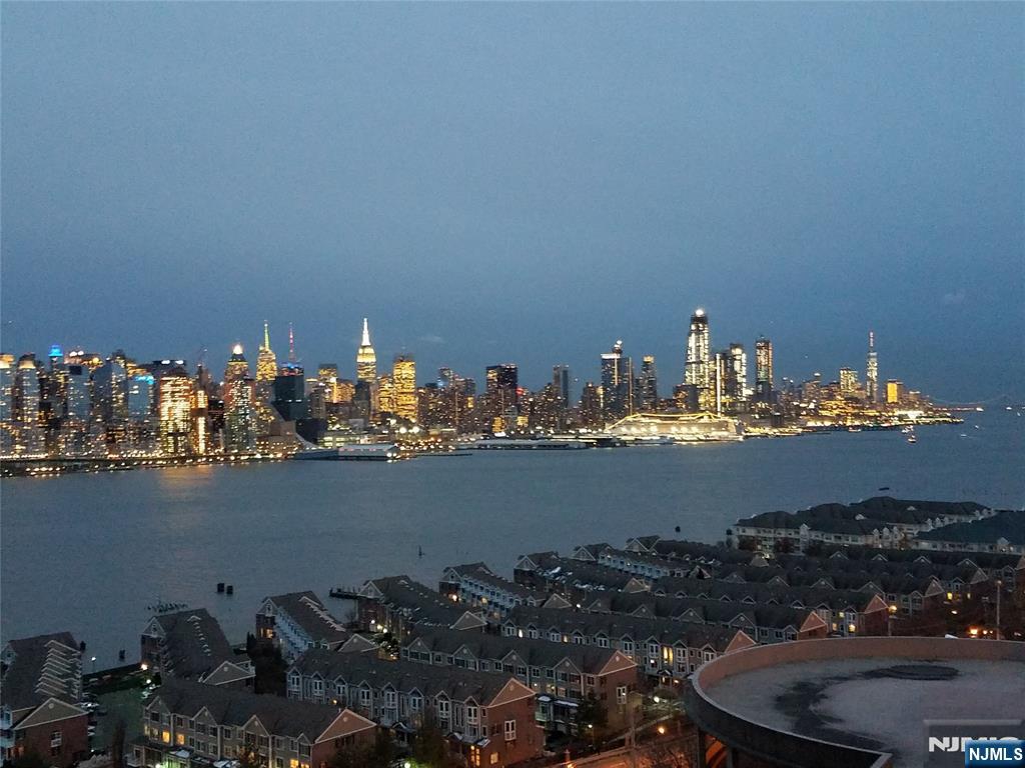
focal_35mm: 26
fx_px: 770
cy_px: 384
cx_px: 512
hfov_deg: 67.3
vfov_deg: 53.1
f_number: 1.7
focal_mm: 4.2
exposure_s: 1/10
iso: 250
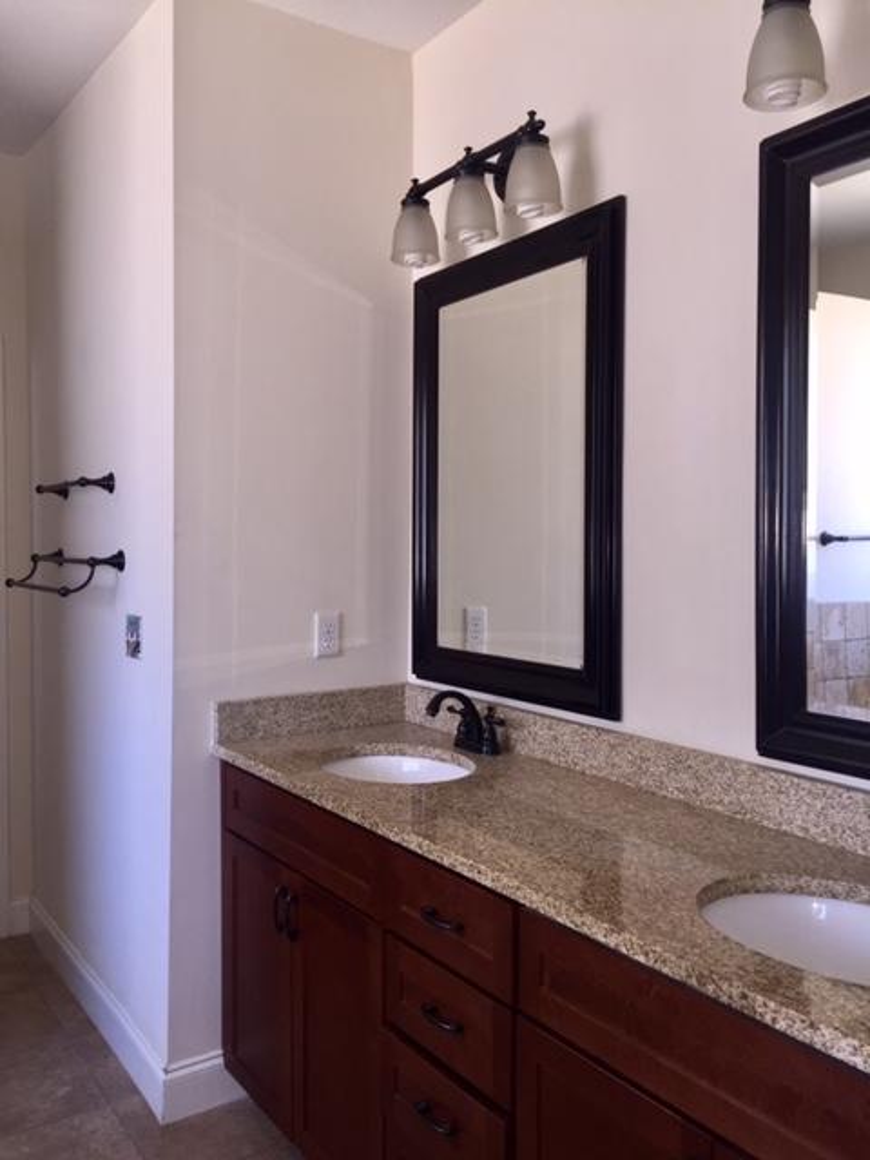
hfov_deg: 48.2
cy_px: 580
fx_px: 972
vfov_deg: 61.7
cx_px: 435
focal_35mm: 29
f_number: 2.2
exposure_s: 1/30
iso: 40
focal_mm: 4.15
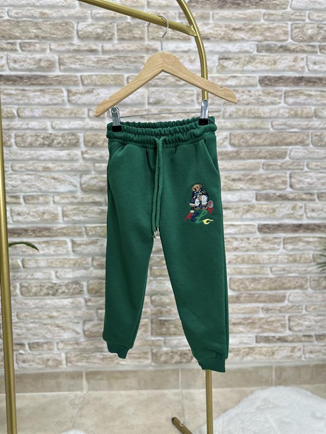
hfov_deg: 56.8
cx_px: 163
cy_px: 217
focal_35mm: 24
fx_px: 301
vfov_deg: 71.6
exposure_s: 1/100
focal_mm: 6.86
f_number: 1.78
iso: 125
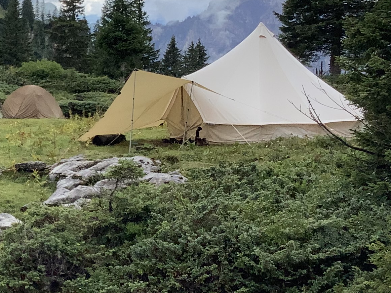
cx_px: -53
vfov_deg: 17.0
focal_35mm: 87
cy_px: 138
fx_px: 983
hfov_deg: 21.2
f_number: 2.4
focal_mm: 3.3
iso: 25
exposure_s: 1/702
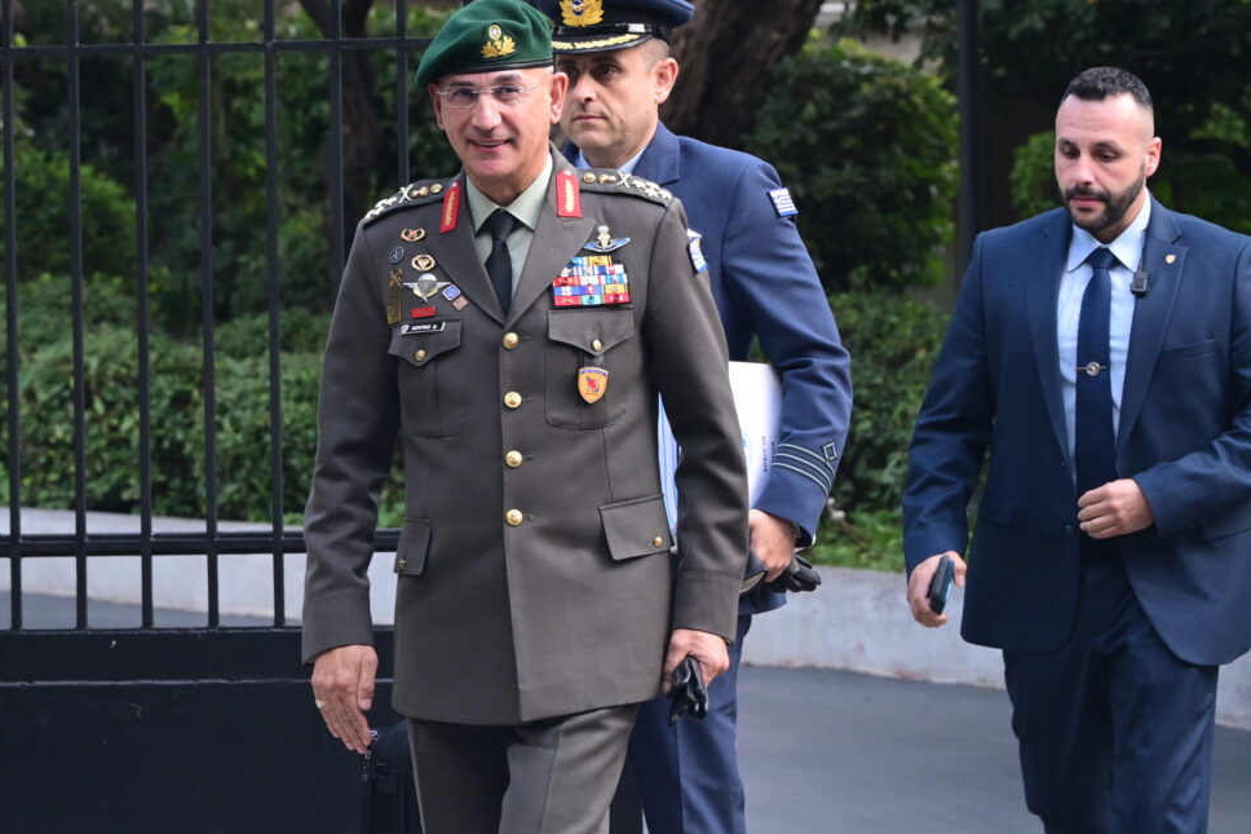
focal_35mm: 191
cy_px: 393
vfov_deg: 7.2
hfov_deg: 10.8
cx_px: 760
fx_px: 6636
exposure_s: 1/320
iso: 500
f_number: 5
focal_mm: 103
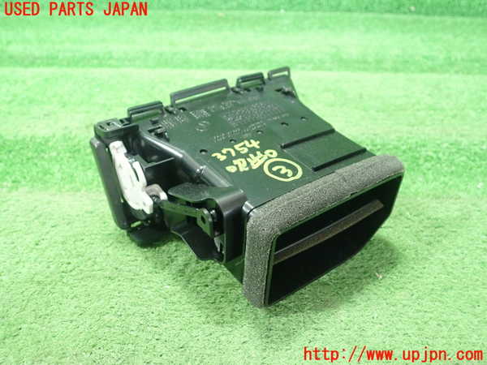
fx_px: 422
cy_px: 182
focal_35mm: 30
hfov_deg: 60.0
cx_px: 244
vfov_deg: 46.8
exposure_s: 1/100
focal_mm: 5.5
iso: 800
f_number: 2.3
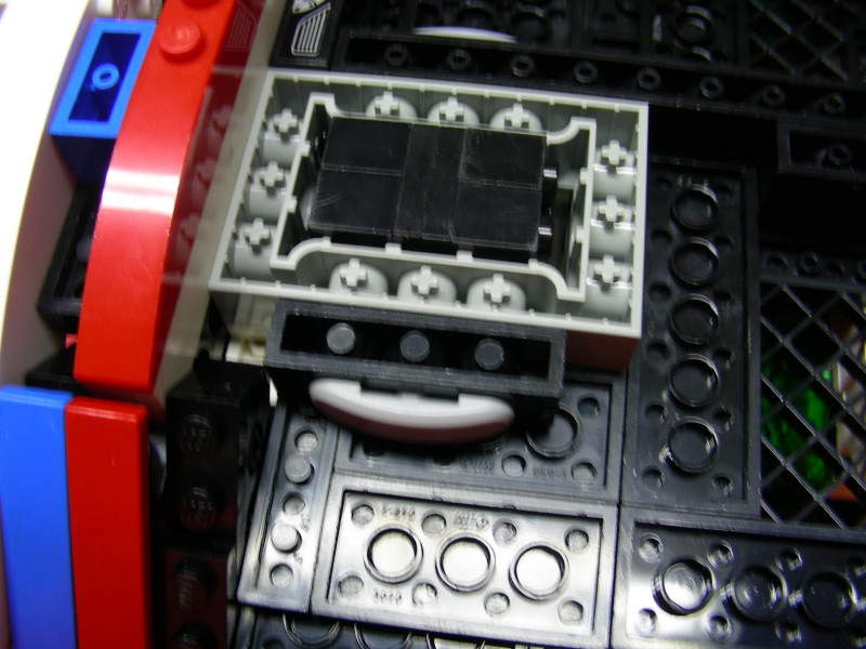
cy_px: 324
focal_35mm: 38
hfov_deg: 49.0
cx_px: 433
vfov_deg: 37.7
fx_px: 951
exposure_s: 1/8.6
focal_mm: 6.3
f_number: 3.5
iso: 50
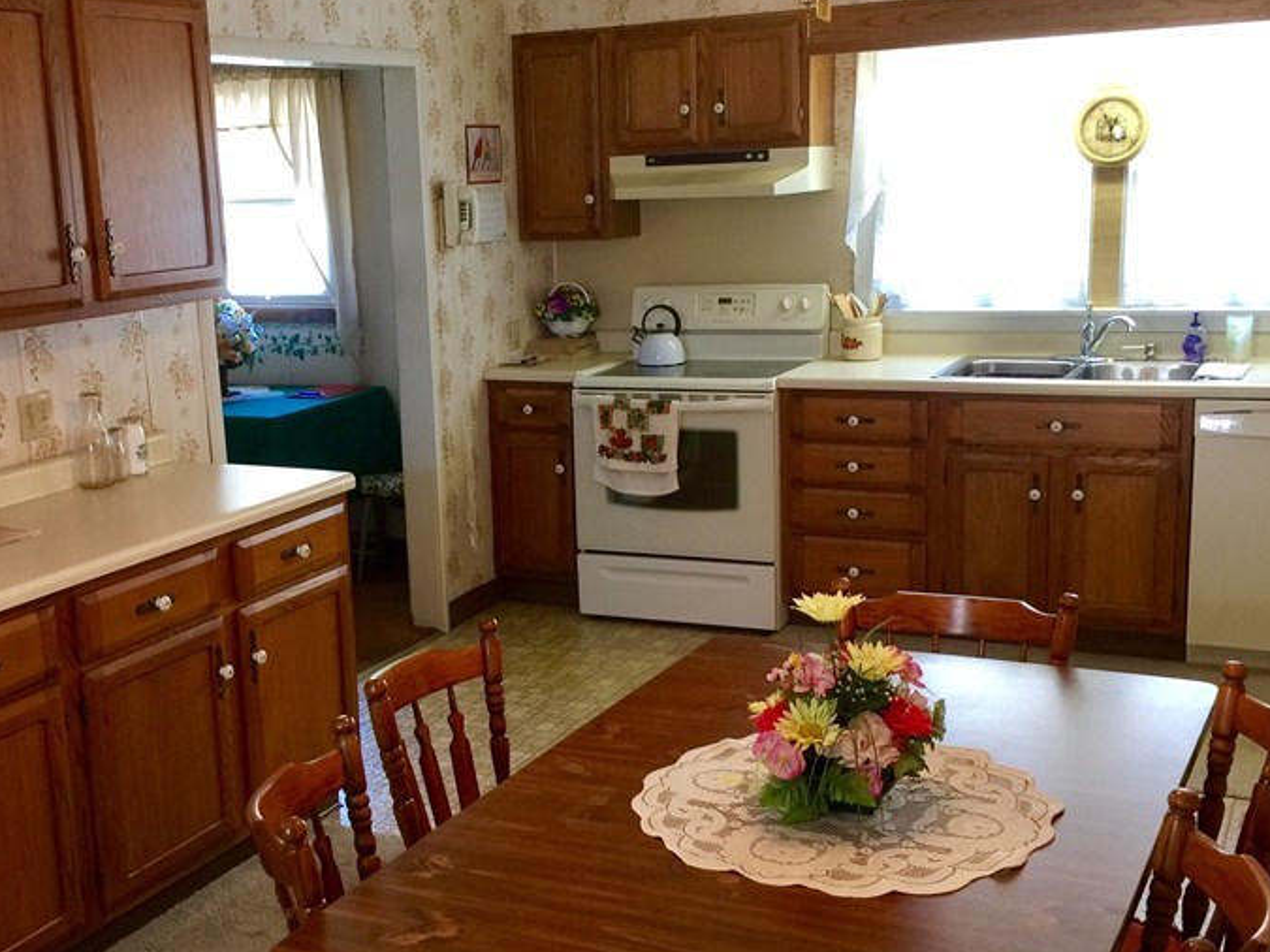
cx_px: 476
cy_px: 519
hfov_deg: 42.6
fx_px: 1614
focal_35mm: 44
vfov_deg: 32.8
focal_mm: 4.15
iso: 50
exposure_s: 1/15
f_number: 2.2
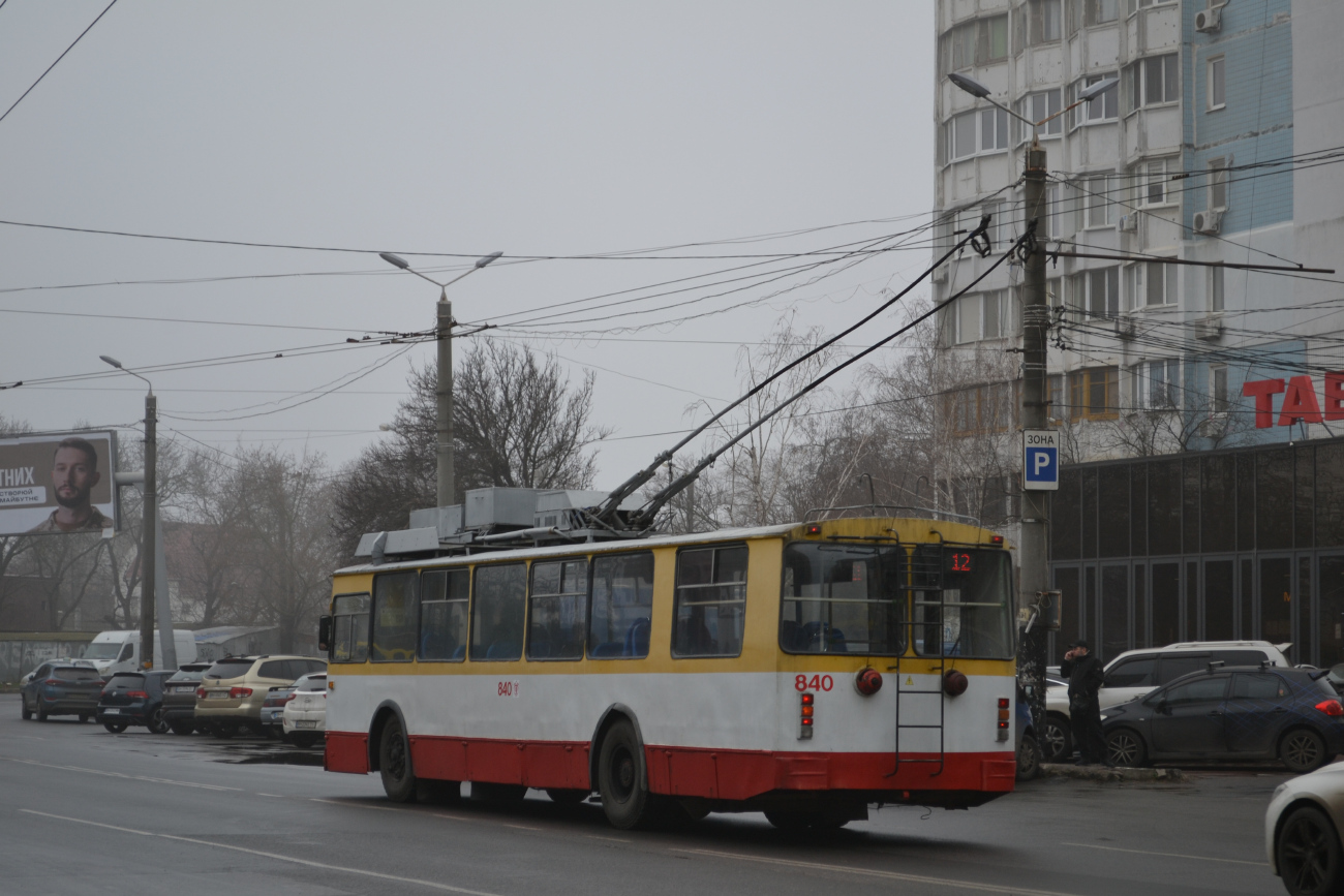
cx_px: 672
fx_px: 3080
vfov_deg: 16.6
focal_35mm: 82
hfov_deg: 24.6
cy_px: 448
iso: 140
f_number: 5.6
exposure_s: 1/125
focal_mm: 55
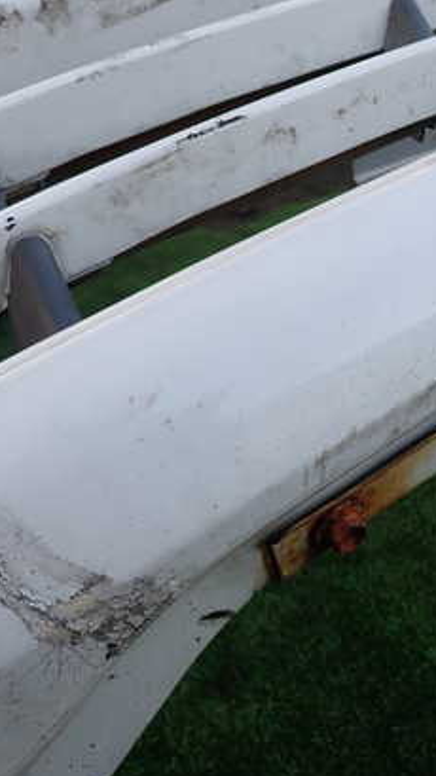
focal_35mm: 40
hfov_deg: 28.7
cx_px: 379
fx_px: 822
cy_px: 379
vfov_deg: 50.5
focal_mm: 4.5
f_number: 2.8
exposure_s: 1/320
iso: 100
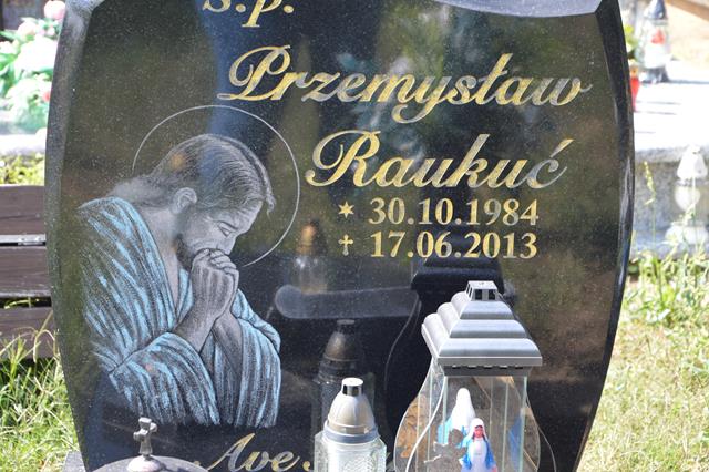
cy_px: 236
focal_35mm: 87
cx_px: 354
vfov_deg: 15.7
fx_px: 1712
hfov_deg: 23.4
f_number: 5.6
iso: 250
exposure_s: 1/125
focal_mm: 58
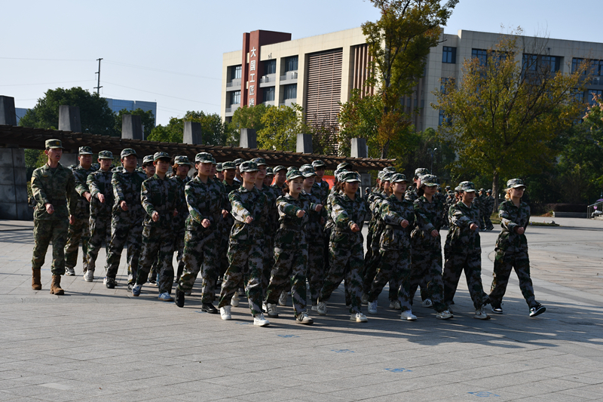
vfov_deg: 18.9
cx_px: 302
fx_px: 1206
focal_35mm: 72
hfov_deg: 28.1
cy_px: 201
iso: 100
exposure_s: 1/320
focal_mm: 48
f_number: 9
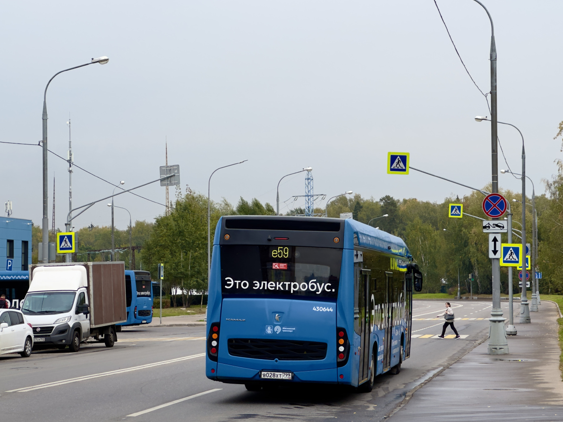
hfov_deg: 23.3
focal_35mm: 84
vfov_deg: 17.6
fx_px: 1366
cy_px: 229
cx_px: 290
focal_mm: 9
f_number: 2.8
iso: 32
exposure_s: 1/356
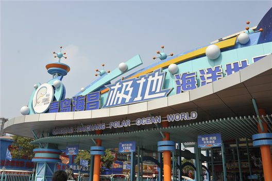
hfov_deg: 54.5
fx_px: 264
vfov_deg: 37.8
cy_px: 90
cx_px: 136
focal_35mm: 35
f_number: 6.3
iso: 640
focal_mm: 35
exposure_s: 1/2500
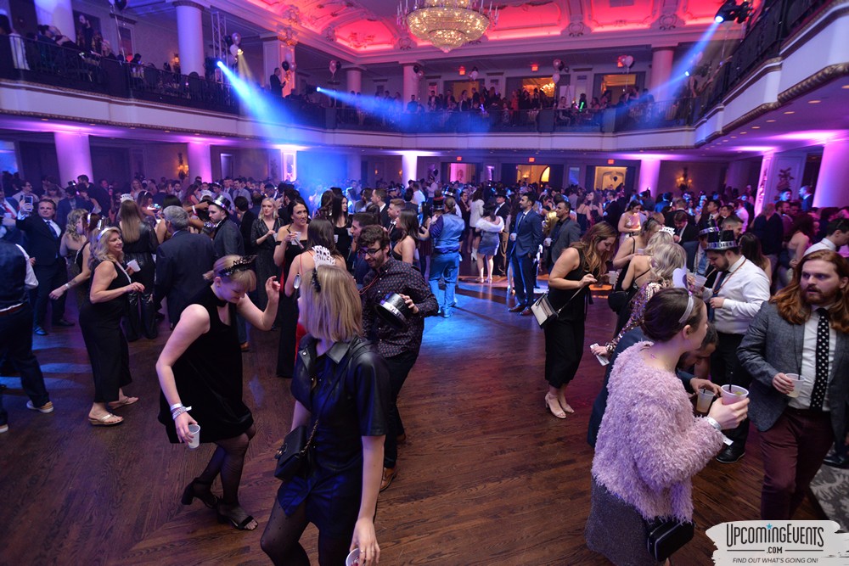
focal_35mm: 20
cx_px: 424
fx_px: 472
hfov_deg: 84.0
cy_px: 283
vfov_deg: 61.9
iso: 2000
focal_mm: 20
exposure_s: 1/60
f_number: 3.5
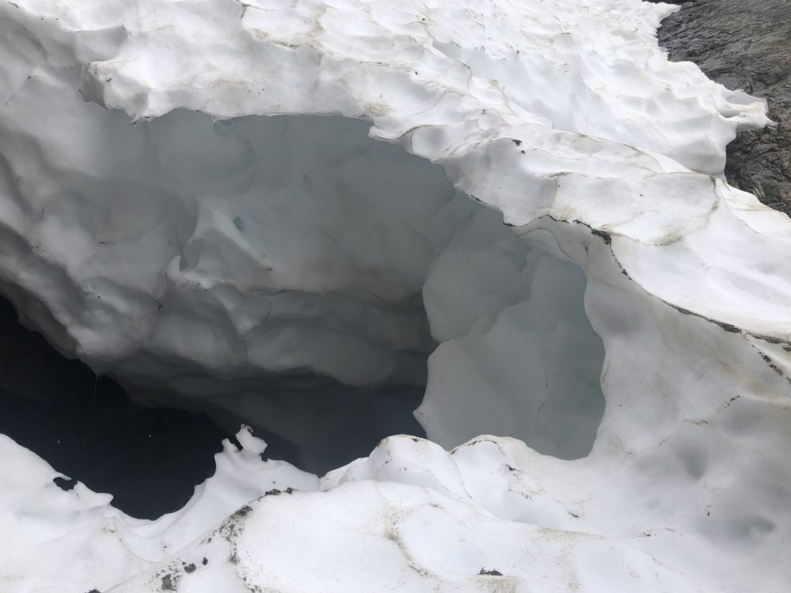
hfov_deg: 61.6
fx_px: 663
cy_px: 294
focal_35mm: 29
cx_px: 409
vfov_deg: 48.2
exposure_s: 1/1091
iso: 20
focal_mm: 3.99
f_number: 1.8
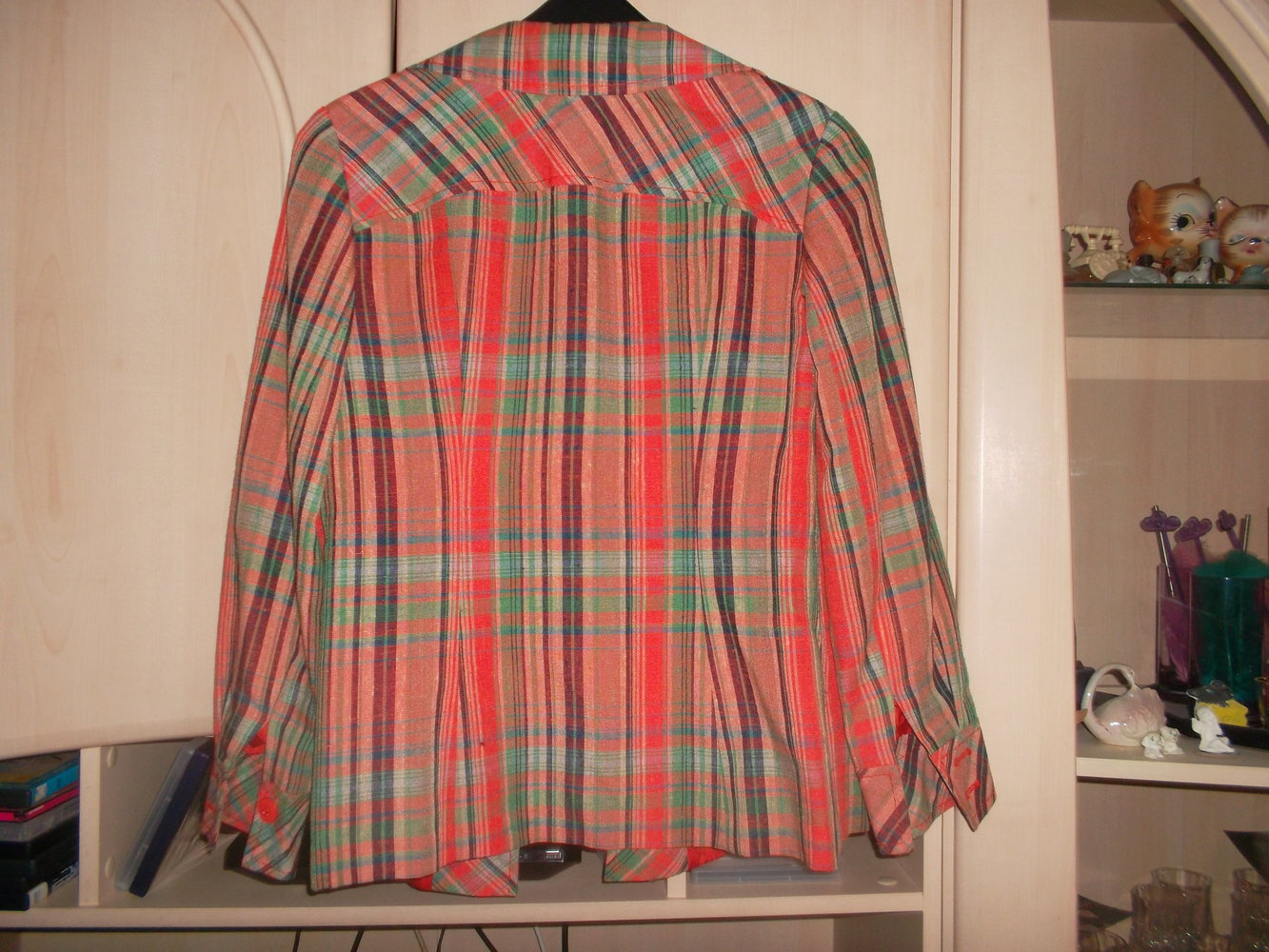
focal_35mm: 28
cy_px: 476
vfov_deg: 49.8
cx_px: 634
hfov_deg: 63.4
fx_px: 1027
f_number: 3.3
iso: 100
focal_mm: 4.1
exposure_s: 1/45
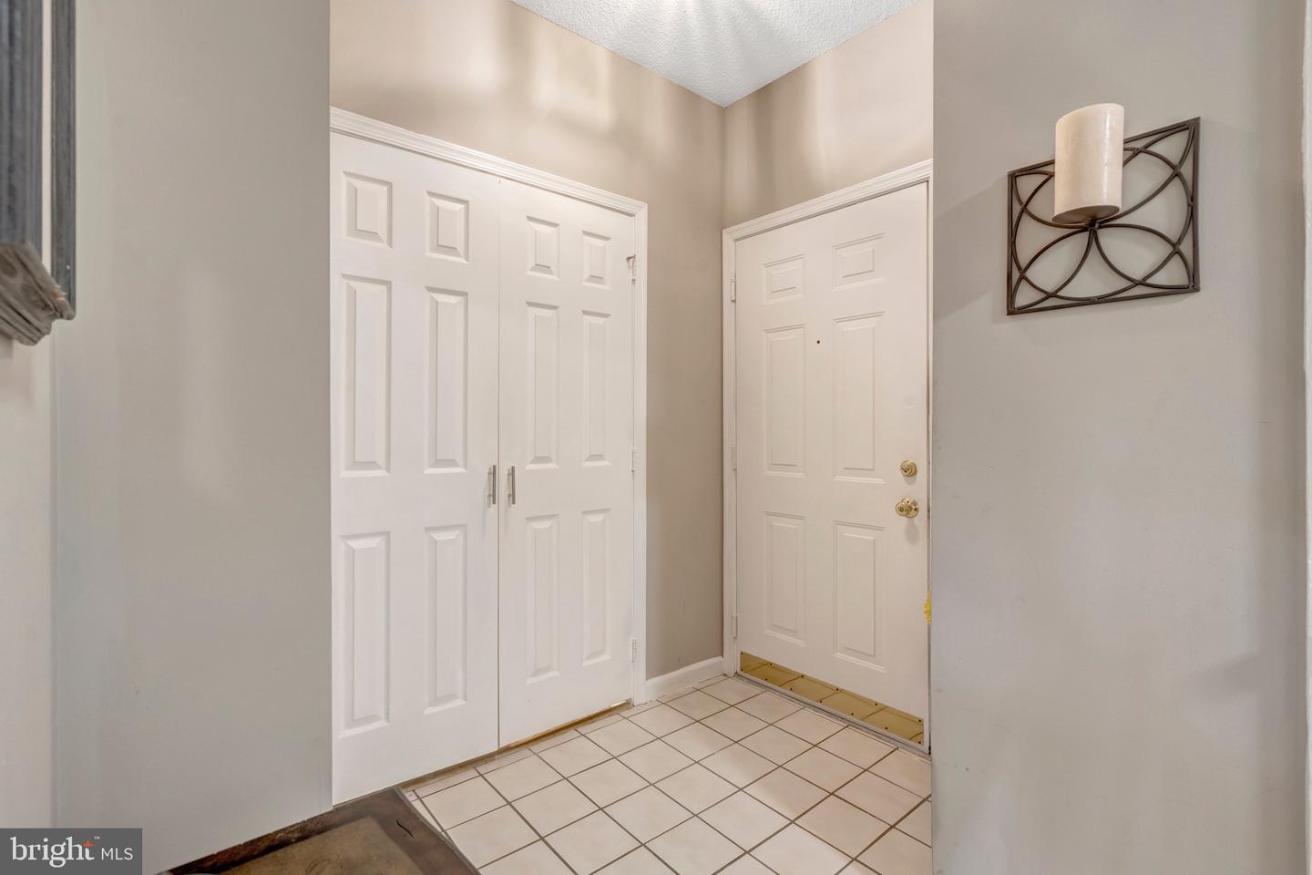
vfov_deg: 73.7
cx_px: 656
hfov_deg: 96.7
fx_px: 583
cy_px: 438
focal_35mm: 16
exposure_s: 1/30
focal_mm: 16
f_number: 8
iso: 1250
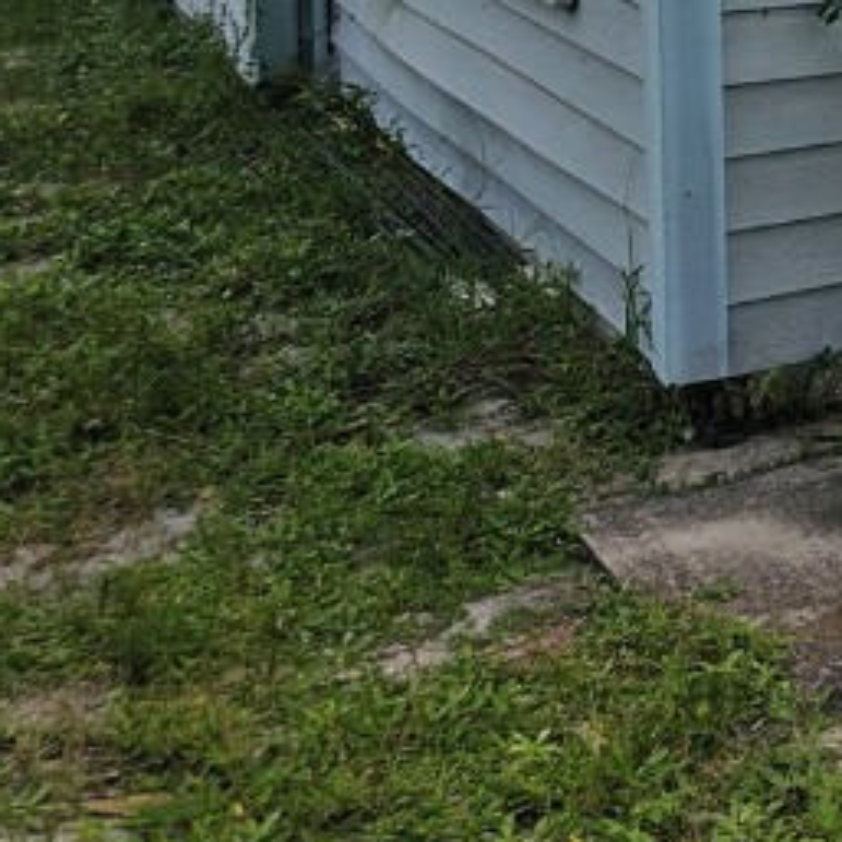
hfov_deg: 16.8
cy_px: -157
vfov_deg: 20.1
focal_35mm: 81
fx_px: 2229
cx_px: 1609
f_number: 1.7
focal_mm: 6.3
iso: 10
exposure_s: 1/408
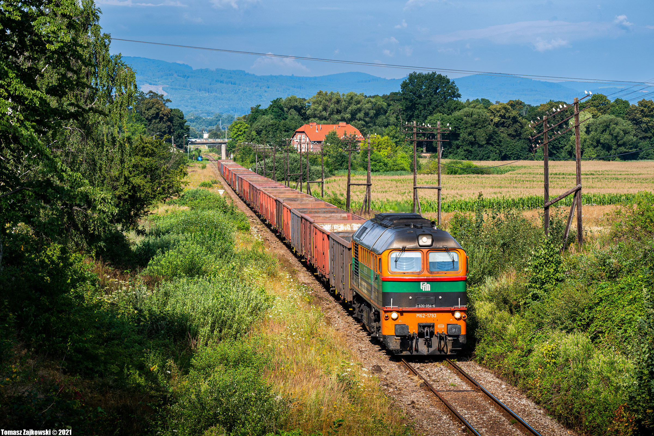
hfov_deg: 15.9
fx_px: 2343
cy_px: 218
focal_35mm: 129
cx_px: 327
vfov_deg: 10.6
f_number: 7.1
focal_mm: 86
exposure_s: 1/400
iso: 100
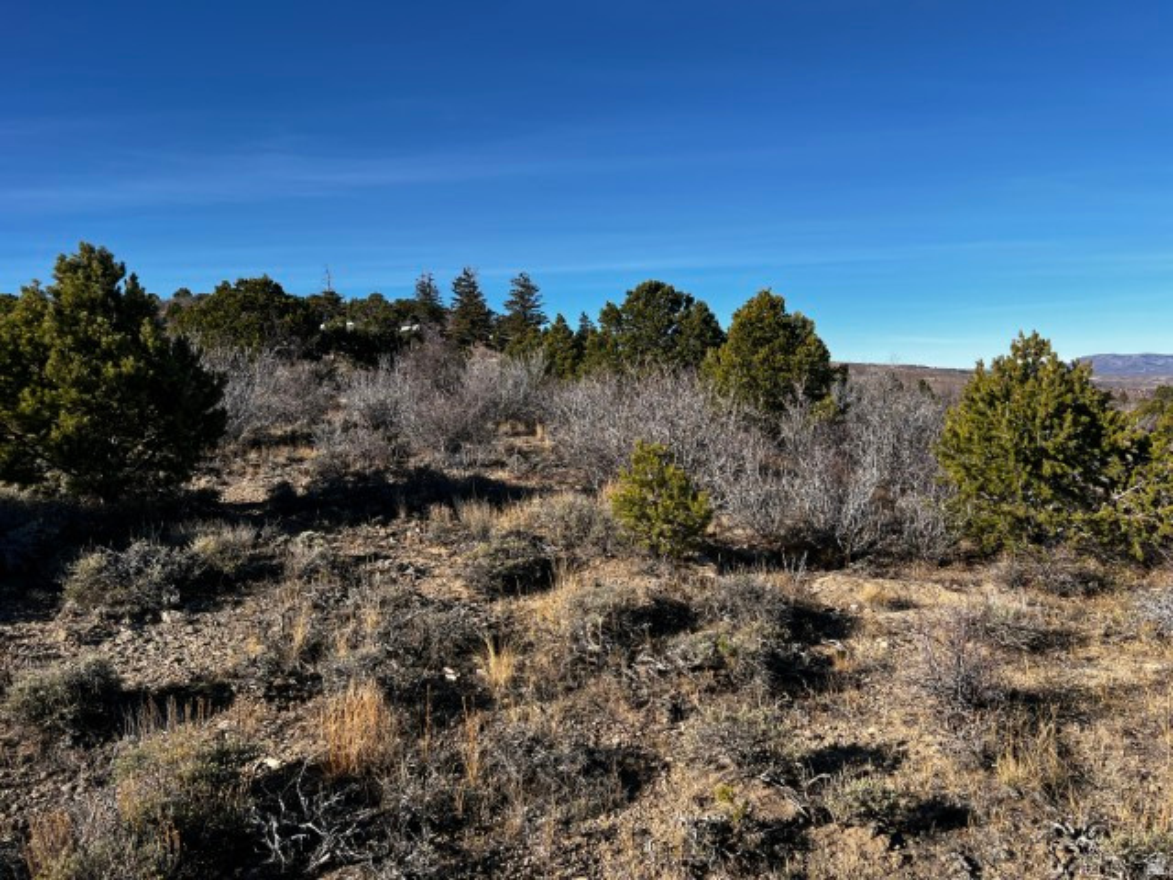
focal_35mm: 26
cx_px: 586
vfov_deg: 53.1
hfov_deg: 67.3
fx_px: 881
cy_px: 440
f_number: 1.5
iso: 50
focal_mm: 5.7
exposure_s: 1/3077
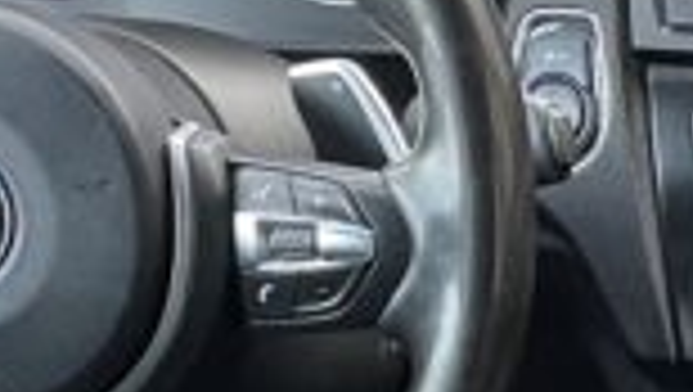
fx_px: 2686
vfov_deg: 8.0
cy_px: 773
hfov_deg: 14.0
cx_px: 976
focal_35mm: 146
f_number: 1.6
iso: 250
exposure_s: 1/60
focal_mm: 4.2
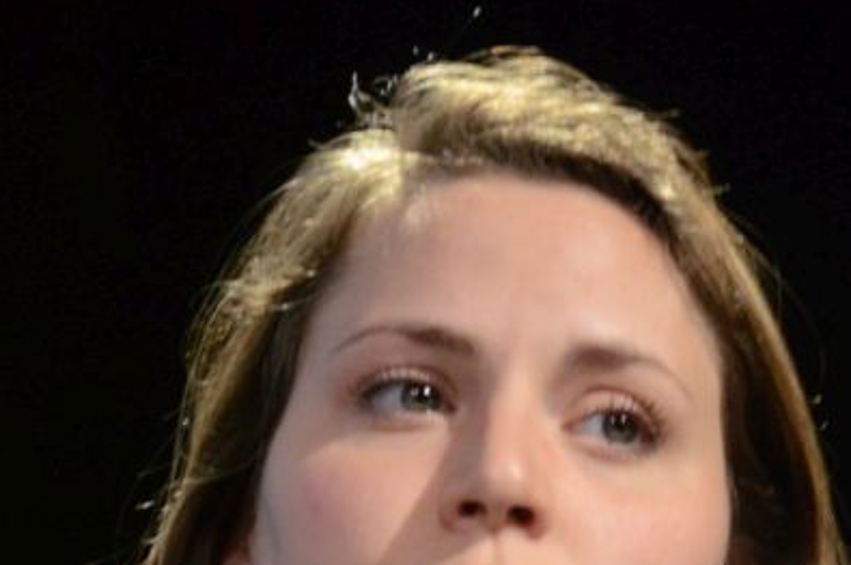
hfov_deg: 4.3
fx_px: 11293
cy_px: 592
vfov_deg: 2.9
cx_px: 478
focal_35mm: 479
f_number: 5.6
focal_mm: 105
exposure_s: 1/50
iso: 2000
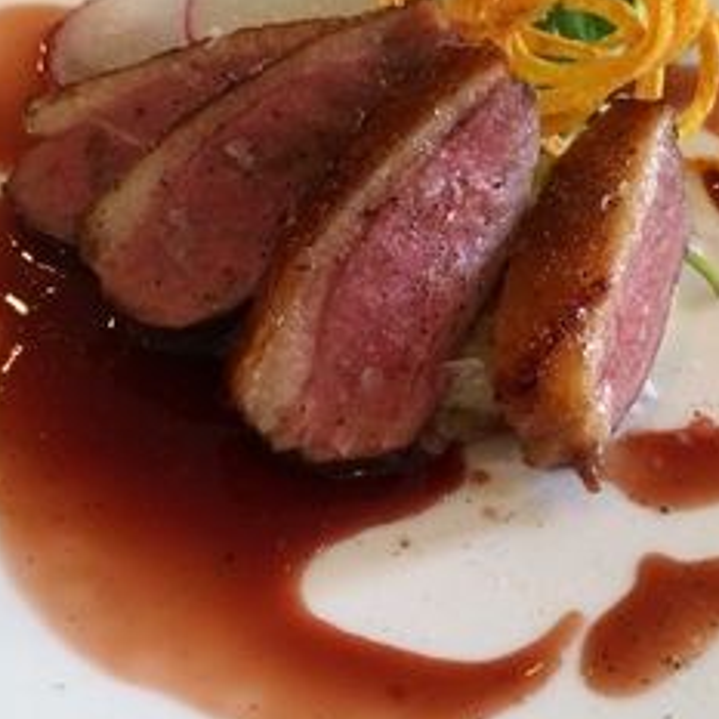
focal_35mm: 55
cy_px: 265
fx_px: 1292
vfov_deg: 30.9
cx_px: 343
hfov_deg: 31.1
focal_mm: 4.15
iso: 200
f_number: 2.2
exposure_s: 1/30
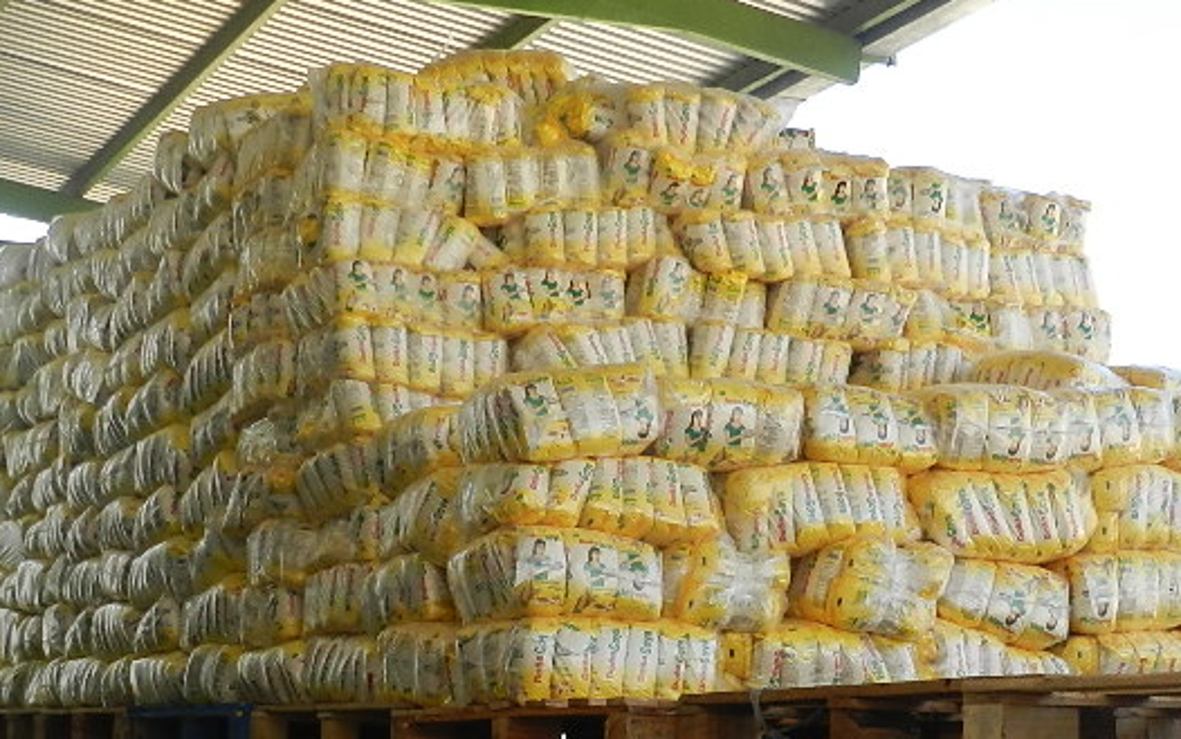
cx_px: 582
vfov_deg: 19.4
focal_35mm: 66
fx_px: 2125
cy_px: 667
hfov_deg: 31.1
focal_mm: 5.6
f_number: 3.7
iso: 160
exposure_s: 1/400
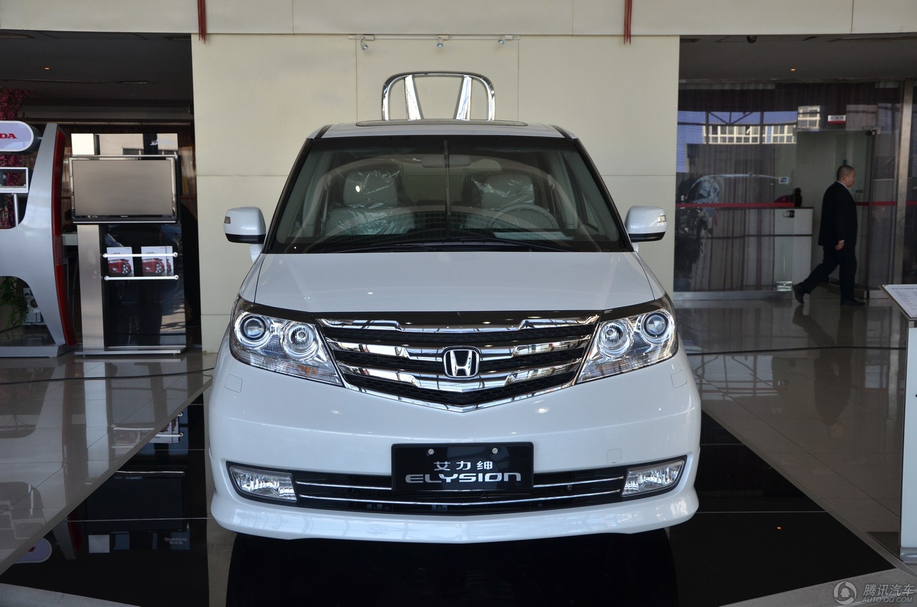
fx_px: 991
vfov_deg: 34.1
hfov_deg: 49.6
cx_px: 458
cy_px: 304
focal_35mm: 39
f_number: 4.5
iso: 500
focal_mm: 26
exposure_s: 1/320
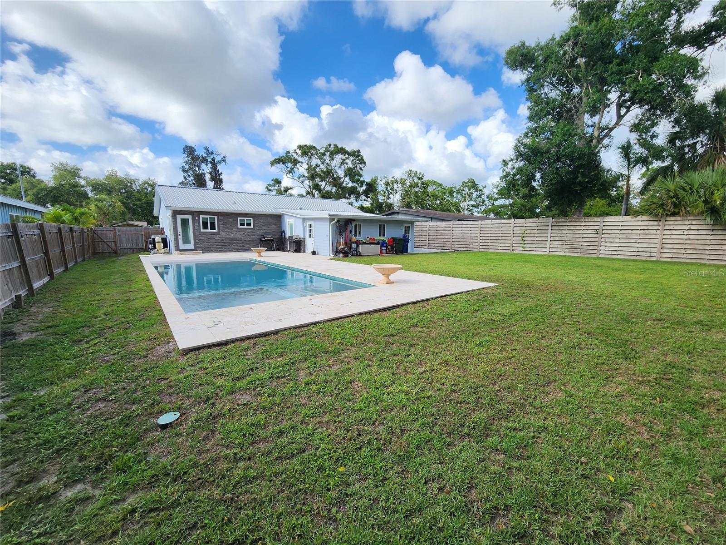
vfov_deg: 89.9
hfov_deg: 106.2
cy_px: 272
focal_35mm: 13
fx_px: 273
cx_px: 363
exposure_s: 1/1369
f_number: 2.2
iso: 50
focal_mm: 2.2
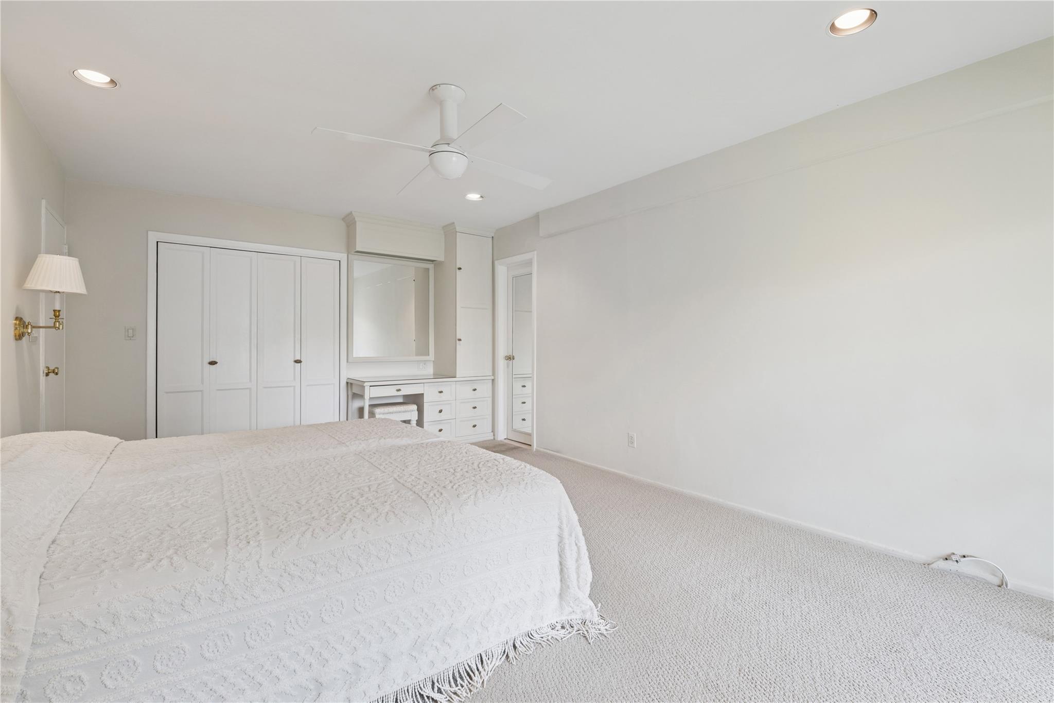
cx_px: 527
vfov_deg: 77.3
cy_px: 352
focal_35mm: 15
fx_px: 439
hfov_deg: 100.4
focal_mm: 15
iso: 640
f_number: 14
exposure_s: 1/13
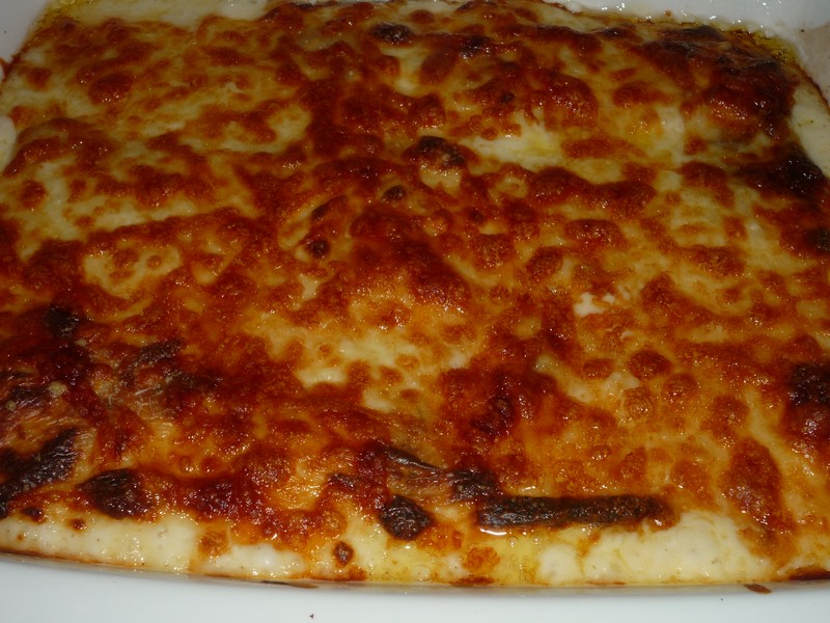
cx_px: 415
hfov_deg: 38.2
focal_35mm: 50
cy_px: 312
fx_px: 1199
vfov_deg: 29.1
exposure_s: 1/40
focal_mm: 8.8
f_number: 4.9
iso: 100
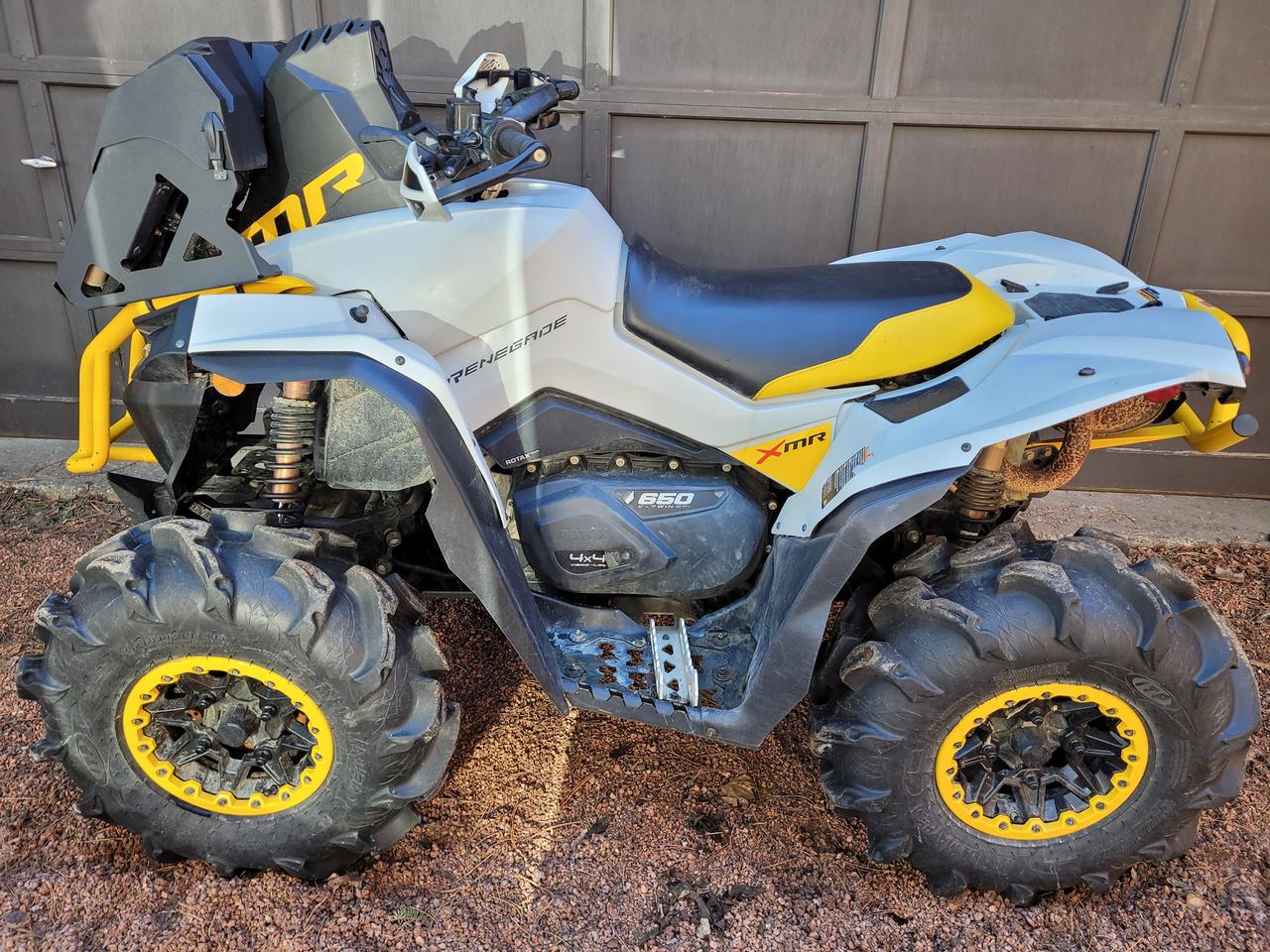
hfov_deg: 67.3
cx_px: 635
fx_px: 954
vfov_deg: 53.1
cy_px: 476
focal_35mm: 26
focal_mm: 5.4
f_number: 1.8
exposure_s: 1/120
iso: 64
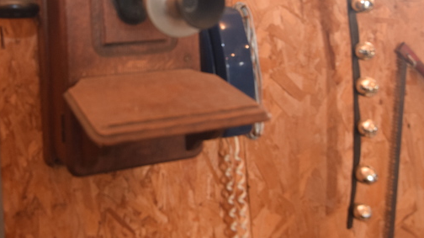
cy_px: 8
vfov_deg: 29.4
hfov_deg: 50.3
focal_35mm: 38
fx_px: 427
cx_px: 99
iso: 800
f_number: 4.5
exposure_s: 1/80
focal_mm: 14
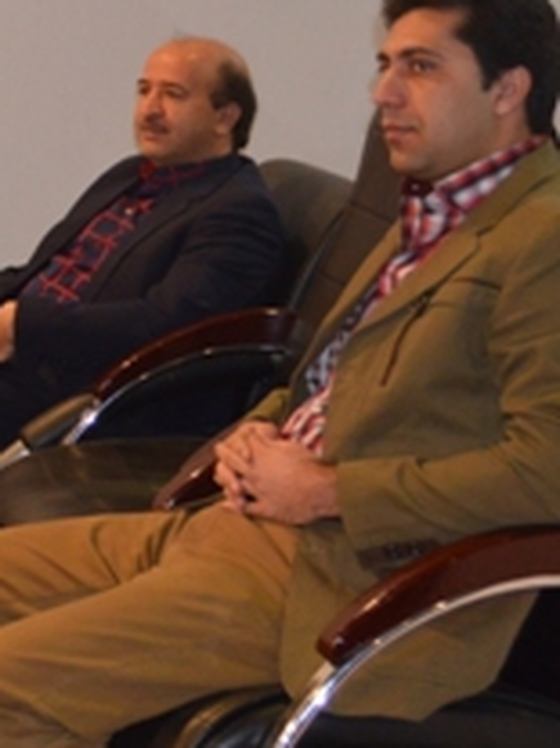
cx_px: -437
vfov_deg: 18.2
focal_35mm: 107
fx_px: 2310
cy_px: 130
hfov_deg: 12.6
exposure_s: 1/60
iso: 900
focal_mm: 24
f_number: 4
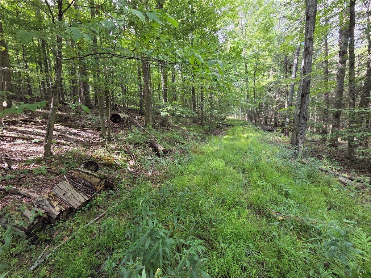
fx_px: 139
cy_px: 139
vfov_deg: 89.9
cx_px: 186
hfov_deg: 106.2
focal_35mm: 13
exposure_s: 1/120
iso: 100
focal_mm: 2.2
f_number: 2.2
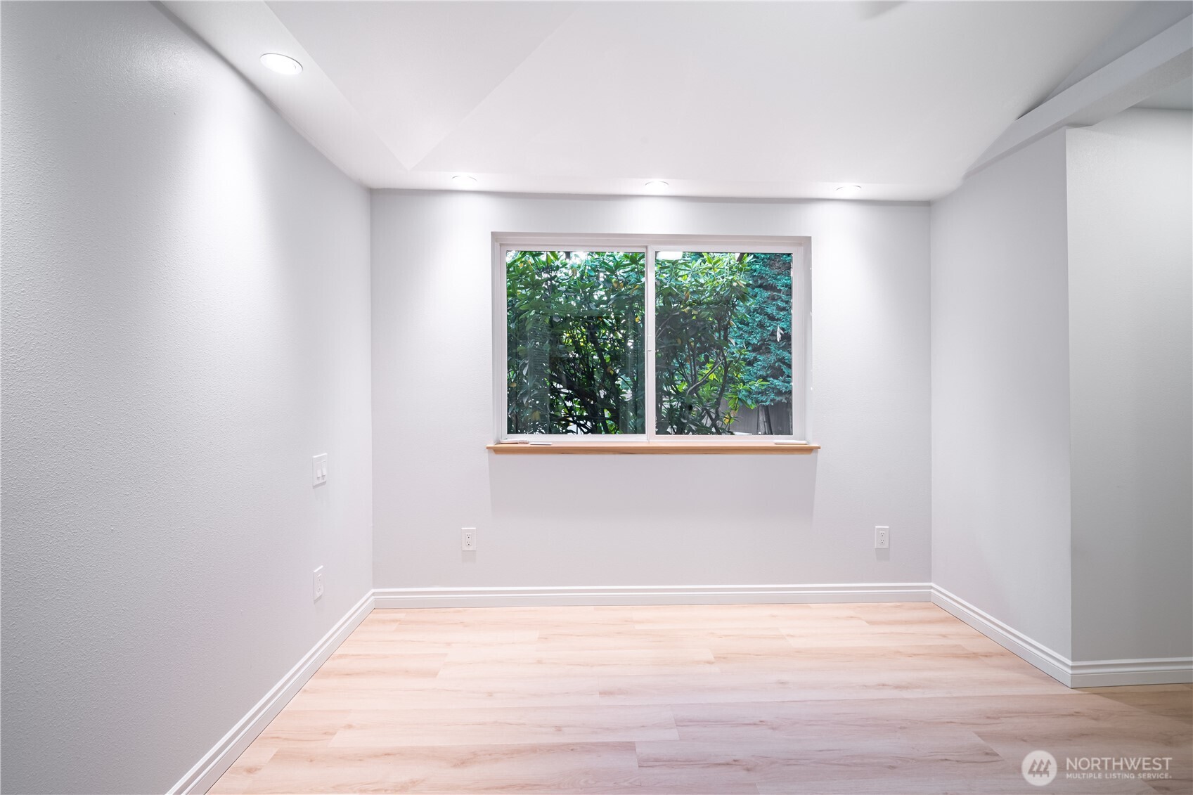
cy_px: 398
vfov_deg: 73.7
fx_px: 530
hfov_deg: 96.7
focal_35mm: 16
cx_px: 596
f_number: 10
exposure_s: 1/50
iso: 400
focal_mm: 16
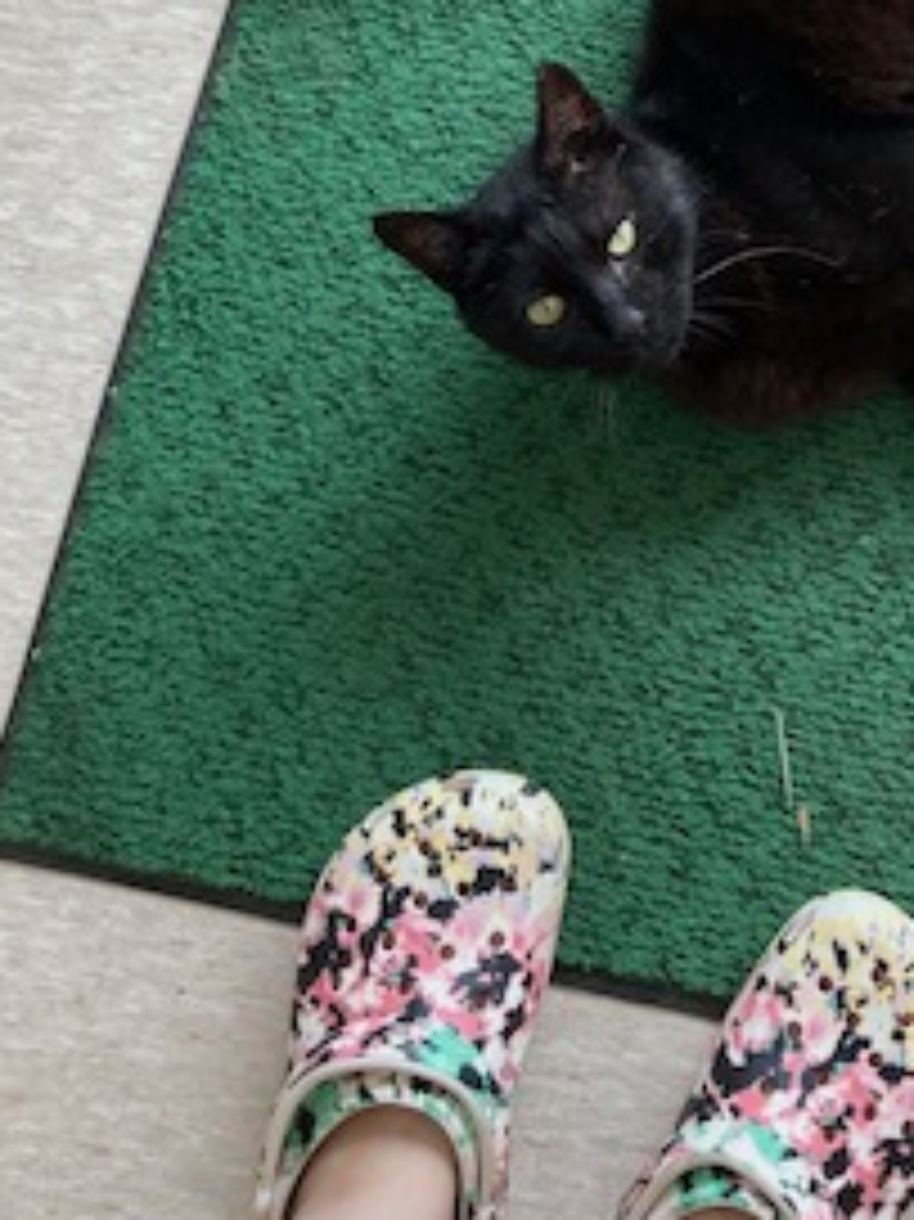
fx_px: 2184
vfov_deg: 29.3
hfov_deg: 23.2
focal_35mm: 62
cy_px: 18
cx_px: 747
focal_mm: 3.99
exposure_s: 1/120
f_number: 1.8
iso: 64
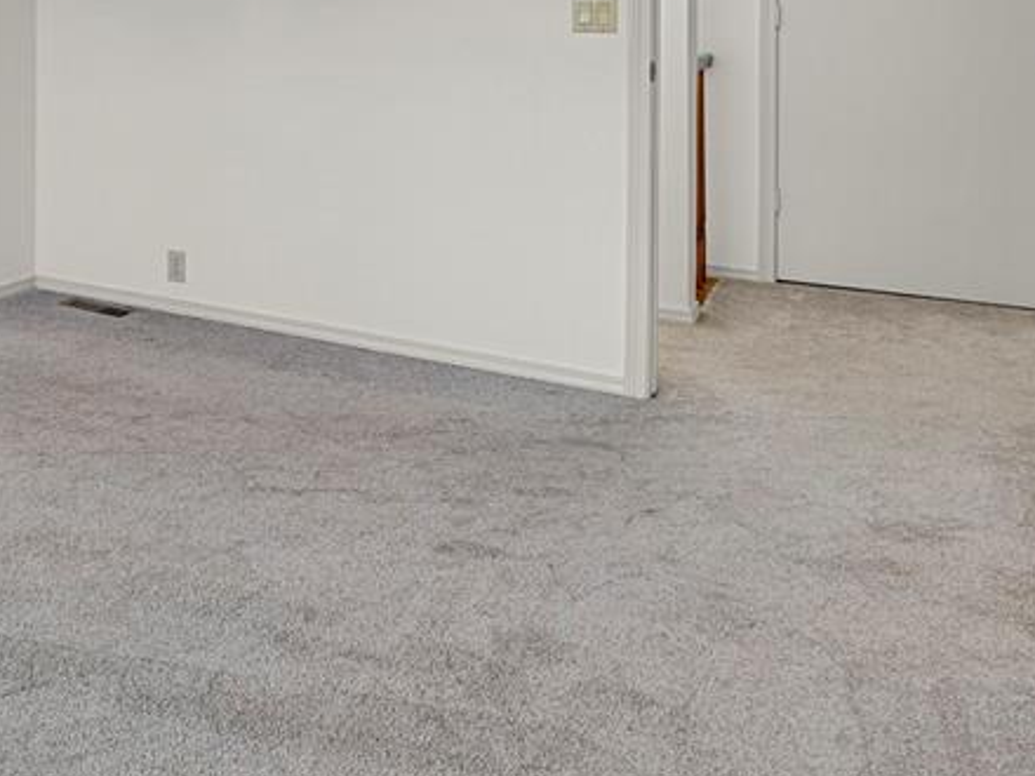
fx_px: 1136
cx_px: -94
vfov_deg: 34.5
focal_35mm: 38
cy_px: 12
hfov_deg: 40.1
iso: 1100
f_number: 8
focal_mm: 17
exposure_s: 1/20
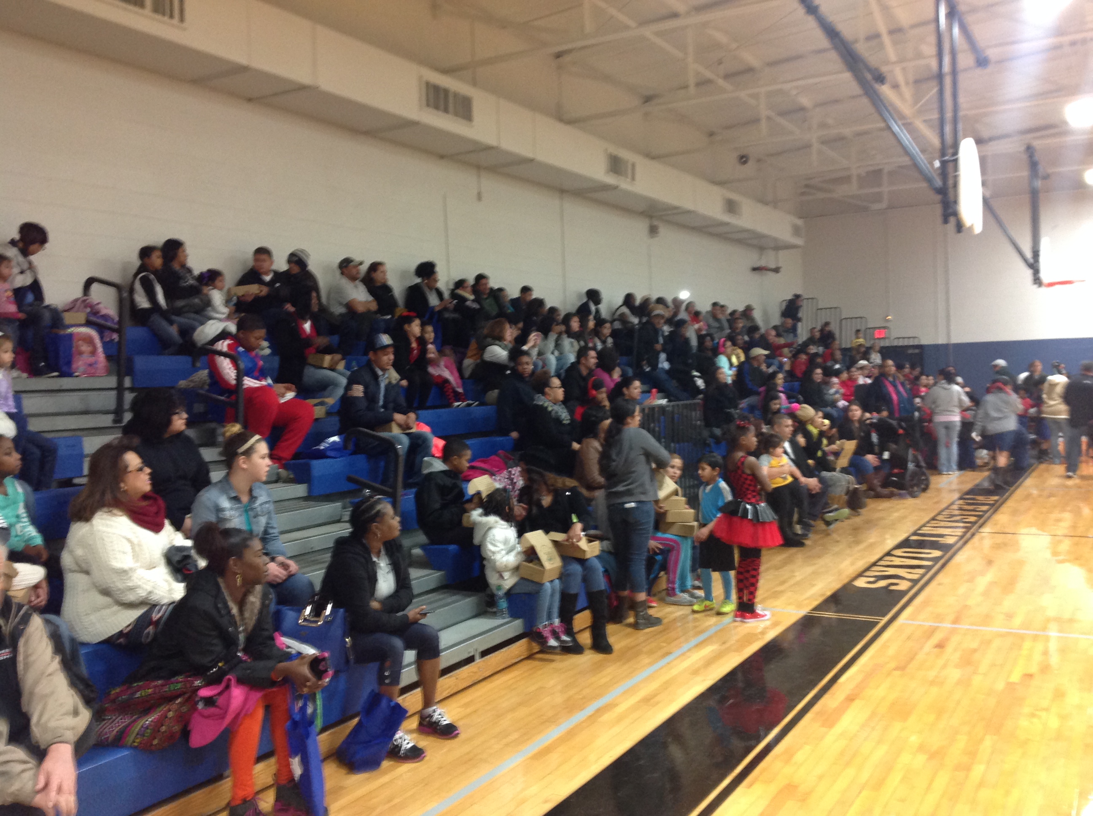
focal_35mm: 35
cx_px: 546
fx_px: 1103
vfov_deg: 40.6
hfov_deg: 52.7
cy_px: 408
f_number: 2.4
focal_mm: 4.28
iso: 200
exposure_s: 1/15
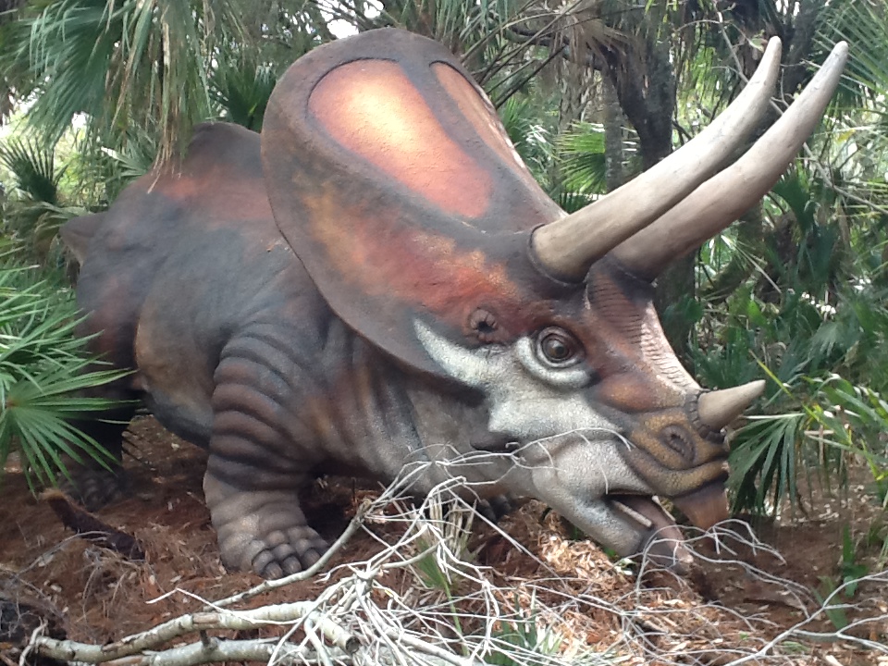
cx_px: 444
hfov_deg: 56.8
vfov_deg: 44.2
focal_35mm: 32
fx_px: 821
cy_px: 333
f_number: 2.4
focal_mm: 2.03
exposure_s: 1/135
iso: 64
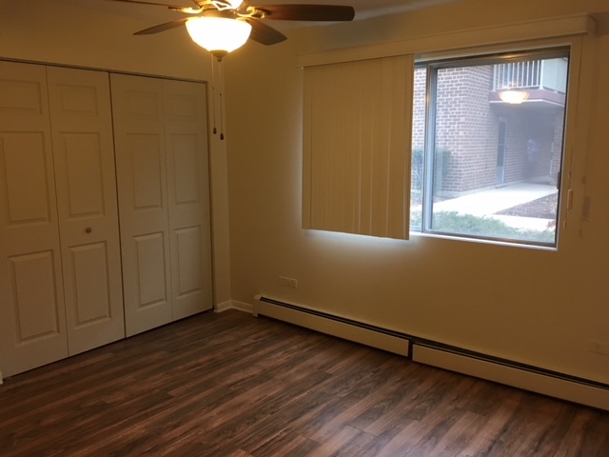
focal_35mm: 29
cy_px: 228
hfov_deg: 61.7
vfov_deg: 48.2
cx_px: 304
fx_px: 510
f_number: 2.2
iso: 80
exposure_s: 1/30
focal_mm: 4.15
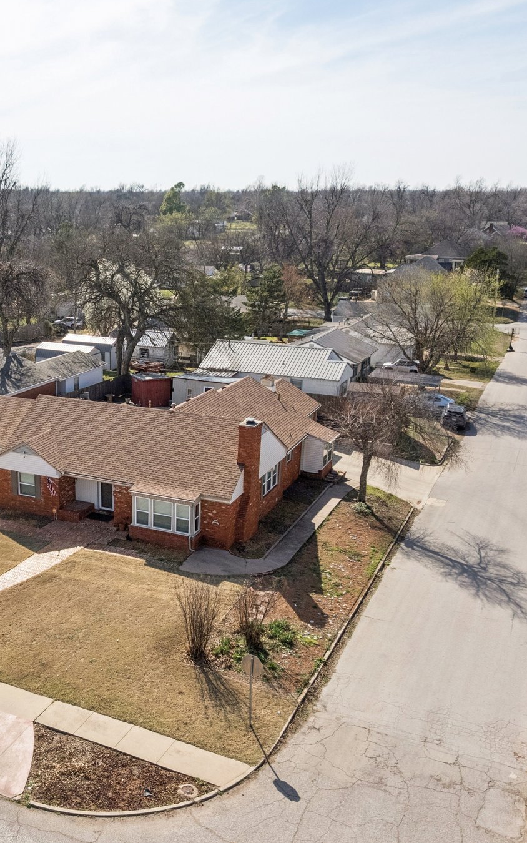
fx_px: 781
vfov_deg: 56.7
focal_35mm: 34
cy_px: 419
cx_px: 100
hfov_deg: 36.0
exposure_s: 1/3200
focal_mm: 8.4
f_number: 2.8
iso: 150
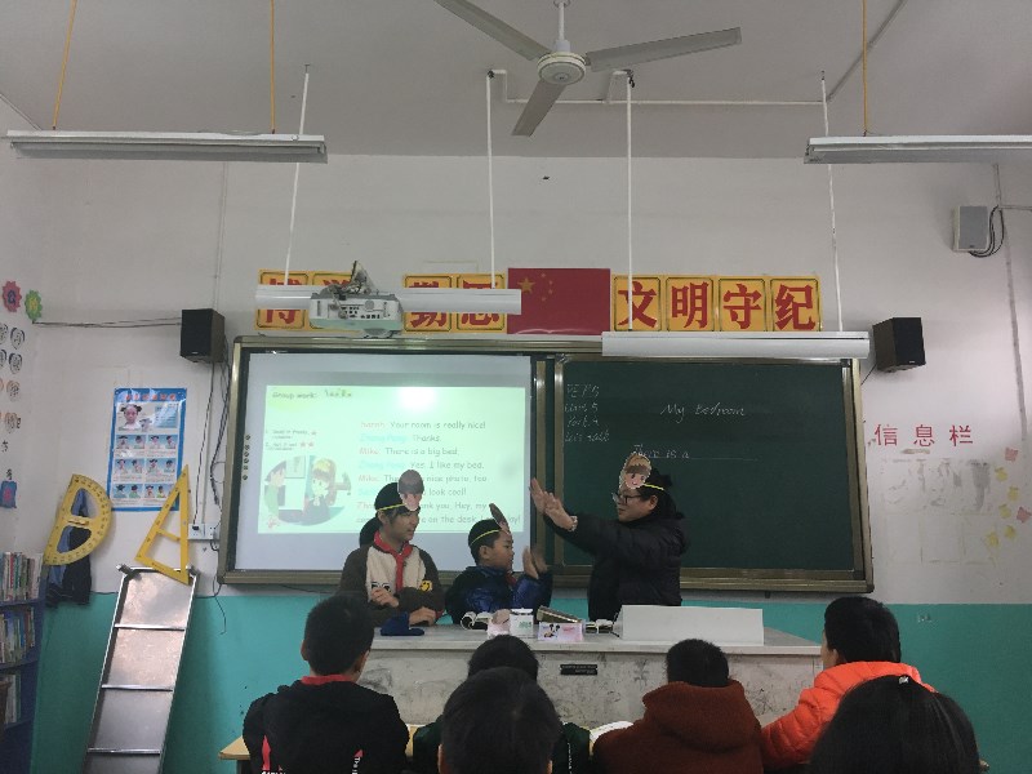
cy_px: 387
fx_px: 865
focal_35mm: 29
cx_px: 516
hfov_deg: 61.7
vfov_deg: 48.2
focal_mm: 4.15
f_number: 2.2
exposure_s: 1/33
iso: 80
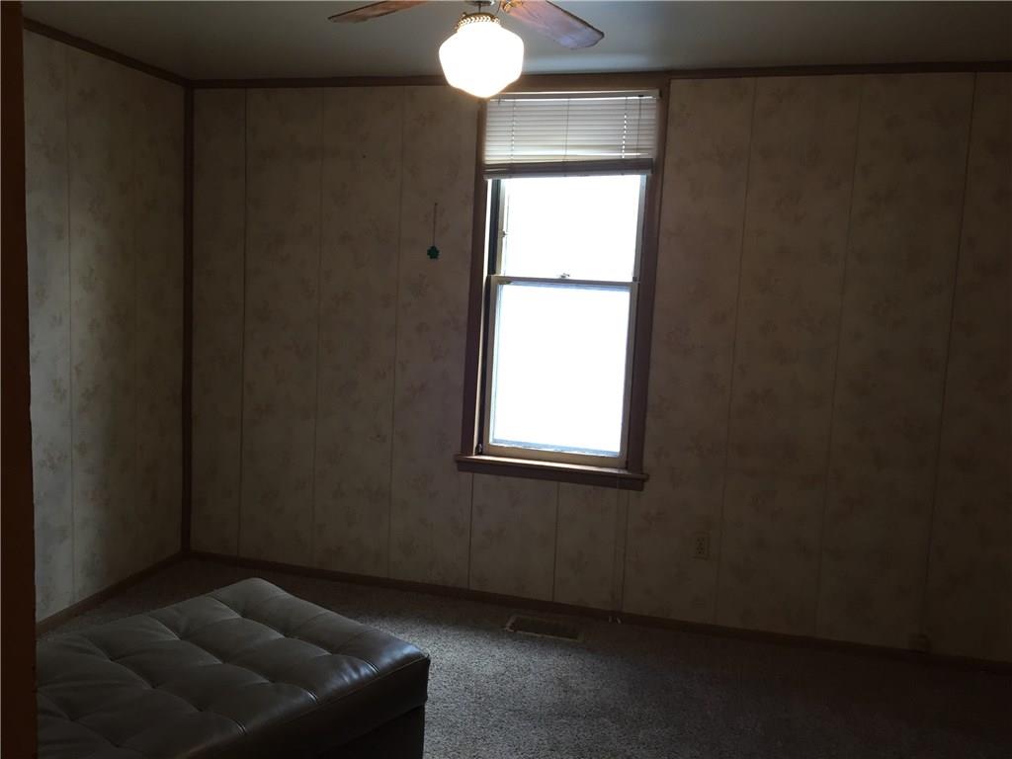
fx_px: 848
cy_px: 380
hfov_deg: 61.7
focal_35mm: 29
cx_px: 506
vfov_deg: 48.2
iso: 100
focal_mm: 4.15
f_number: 2.2
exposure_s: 1/30
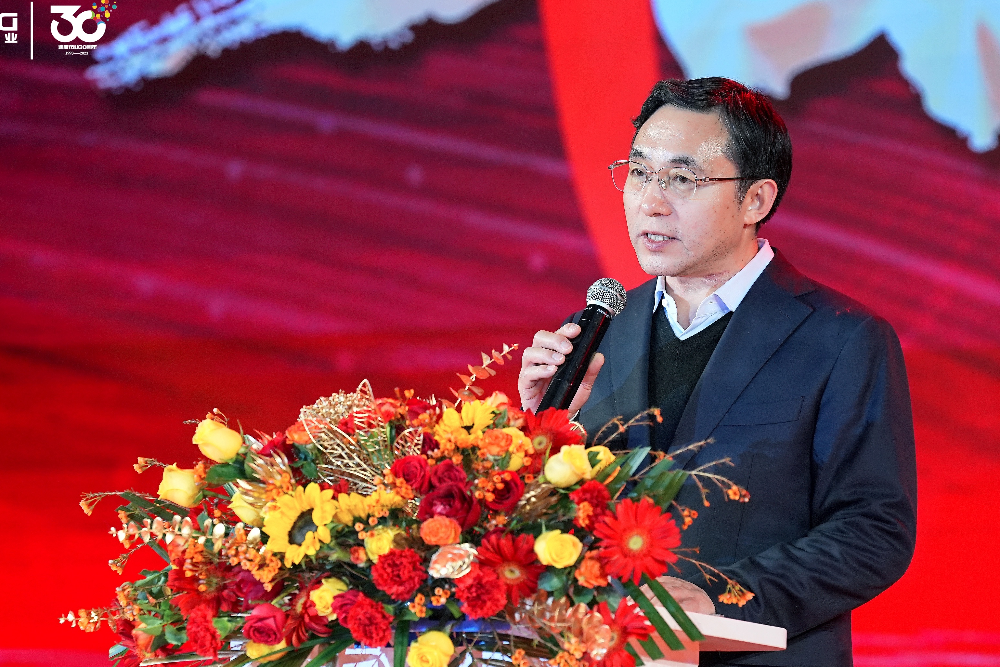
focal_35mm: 273
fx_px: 7582
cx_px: 541
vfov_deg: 5.0
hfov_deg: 7.5
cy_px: 427
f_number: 4
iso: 1250
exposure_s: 1/320
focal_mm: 200
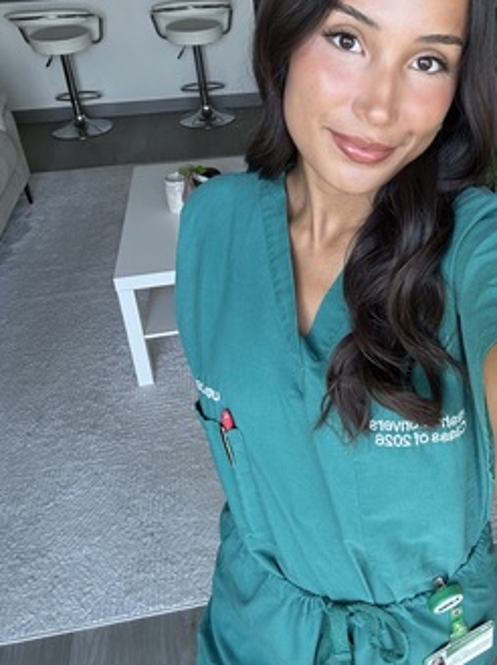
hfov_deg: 39.7
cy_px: 218
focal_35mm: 35
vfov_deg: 51.6
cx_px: 361
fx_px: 671
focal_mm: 2.69
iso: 64
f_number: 1.9
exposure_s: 1/121
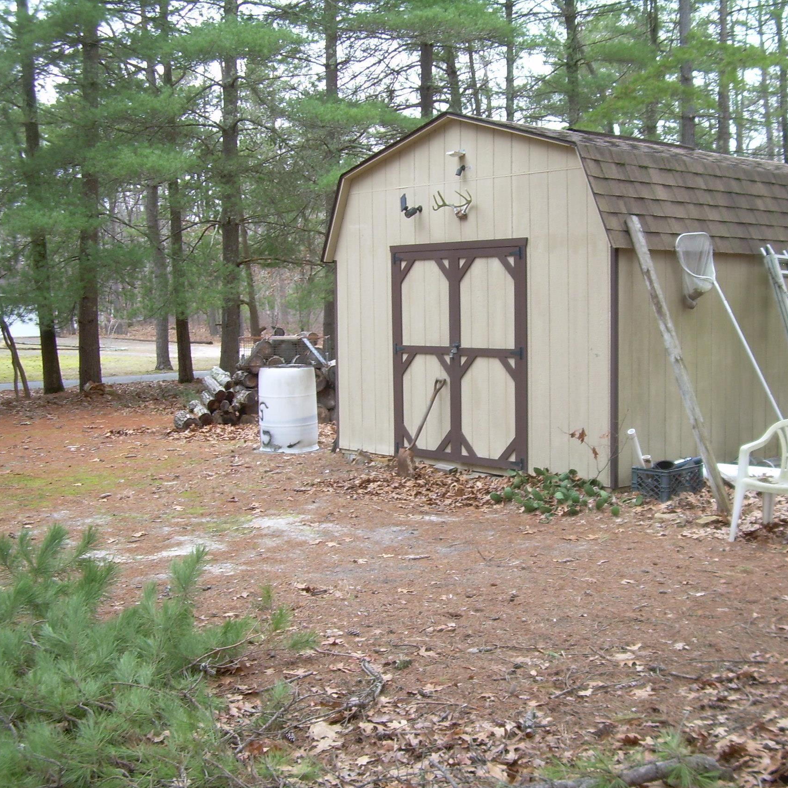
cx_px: 482
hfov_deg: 37.4
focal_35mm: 45
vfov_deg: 37.6
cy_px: 395
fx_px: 1159
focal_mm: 6.3
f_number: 2.8
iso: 50
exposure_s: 1/30
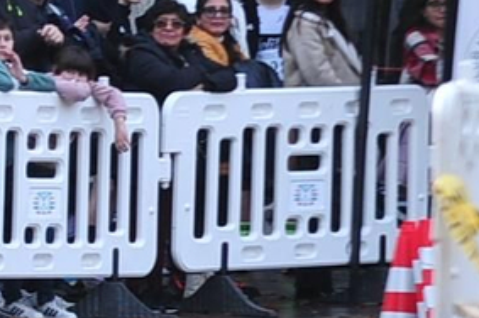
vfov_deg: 2.2
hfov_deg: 3.3
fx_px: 8266
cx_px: -300
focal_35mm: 622
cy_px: 165
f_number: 2.8
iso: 500
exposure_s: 1/800
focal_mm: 110
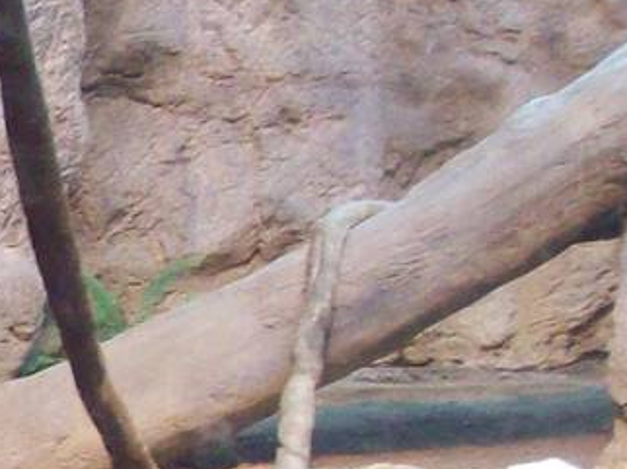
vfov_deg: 7.9
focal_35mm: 184
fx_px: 3330
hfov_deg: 9.6
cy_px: 743
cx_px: -822
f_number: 2.8
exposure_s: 1/17.8
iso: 160
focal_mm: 6.2
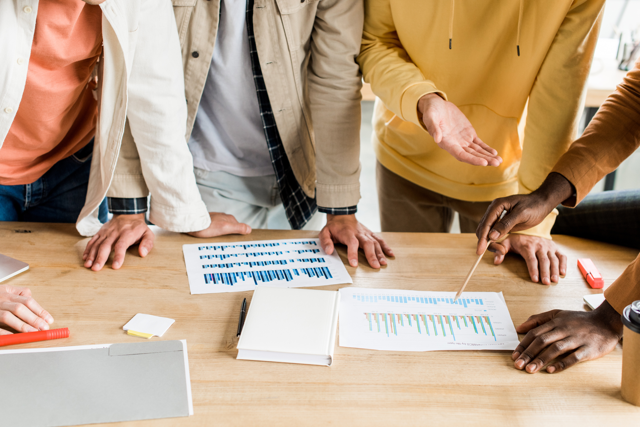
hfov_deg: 39.6
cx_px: 320
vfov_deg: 27.0
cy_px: 214
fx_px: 889
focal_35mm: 50
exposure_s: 1/200
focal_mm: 50
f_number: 3.5
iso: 400
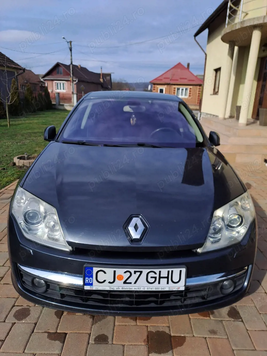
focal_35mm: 25
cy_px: 178
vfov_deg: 69.4
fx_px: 257
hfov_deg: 54.9
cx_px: 134
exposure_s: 1/1111
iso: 32
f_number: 1.8
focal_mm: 4.65
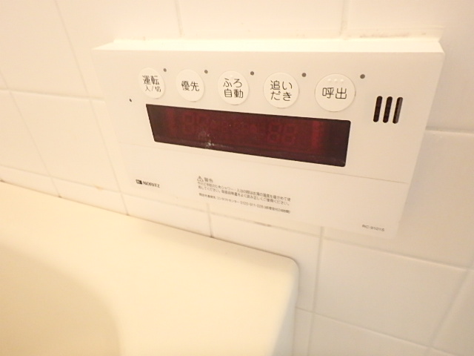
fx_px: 315
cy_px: 178
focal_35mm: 23
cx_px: 237
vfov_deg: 58.9
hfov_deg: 73.9
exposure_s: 1/15
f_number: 3.8
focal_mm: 4
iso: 800
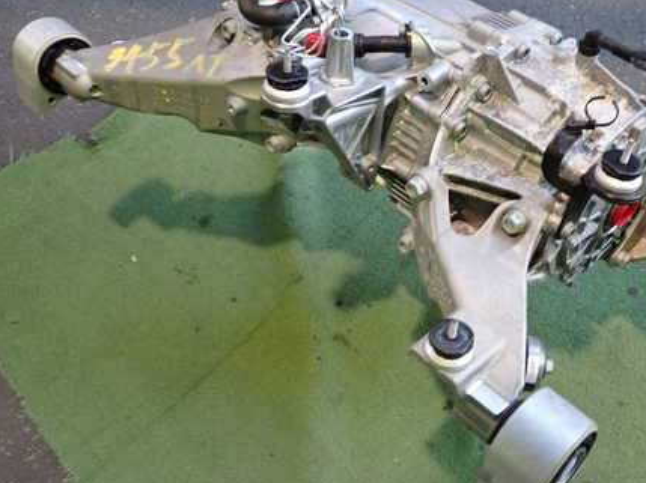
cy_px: 227
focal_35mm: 42
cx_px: 399
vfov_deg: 34.3
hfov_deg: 44.5
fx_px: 783
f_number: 2.3
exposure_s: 1/30
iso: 250
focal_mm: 5.4
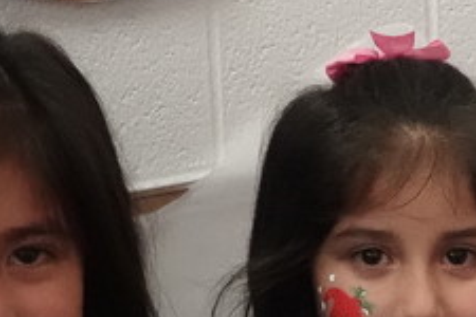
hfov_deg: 13.1
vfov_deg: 8.7
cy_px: 436
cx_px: 470
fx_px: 2049
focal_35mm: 155
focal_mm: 12.33
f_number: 2.8
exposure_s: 1/250
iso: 6400
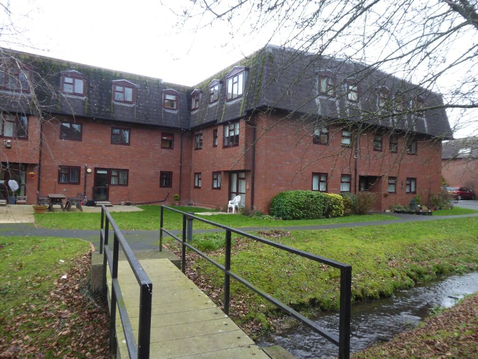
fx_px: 345
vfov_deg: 54.9
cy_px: 180
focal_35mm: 25
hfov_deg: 69.4
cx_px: 239
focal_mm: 4.3
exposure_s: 1/60
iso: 125
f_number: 3.3
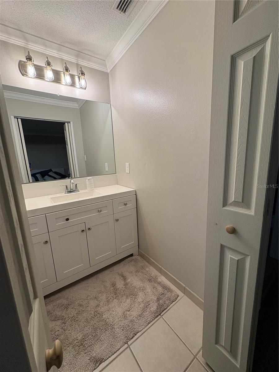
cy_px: 186
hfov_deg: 85.7
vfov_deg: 102.1
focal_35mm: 14
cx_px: 140
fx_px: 150
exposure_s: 1/60
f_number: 2.2
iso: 125
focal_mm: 2.22
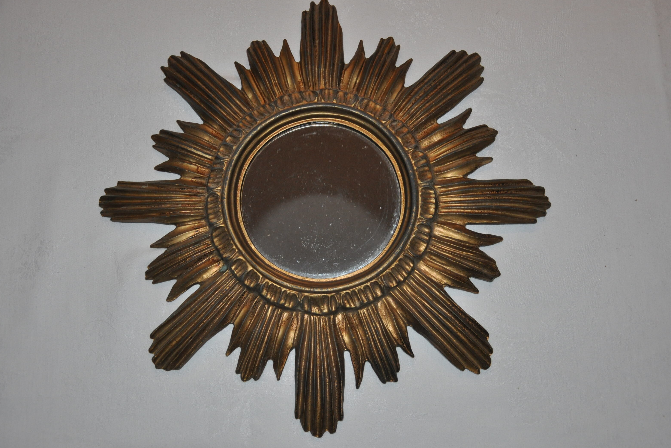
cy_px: 227
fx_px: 745
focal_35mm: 40
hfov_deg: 48.5
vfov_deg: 33.4
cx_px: 338
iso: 800
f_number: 4
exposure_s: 1/60
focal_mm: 26
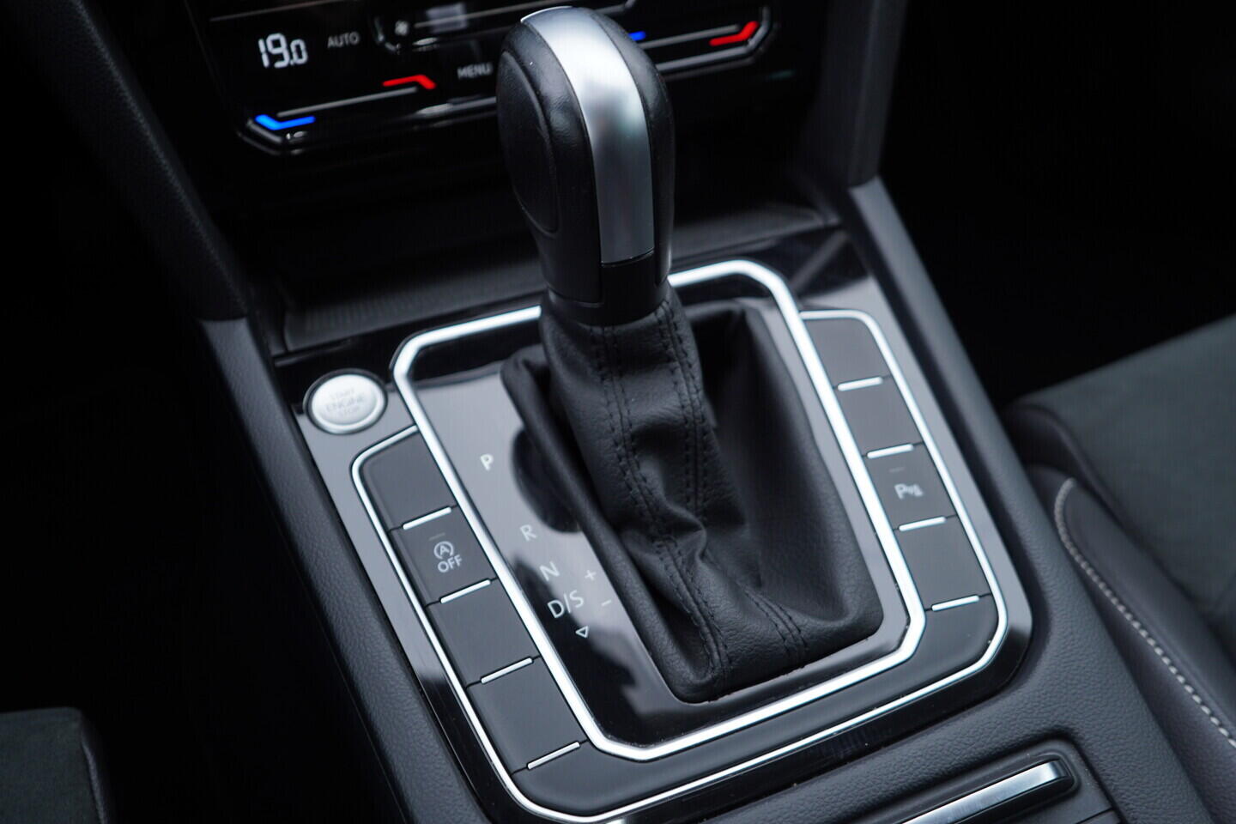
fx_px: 1236
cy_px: 412
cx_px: 618
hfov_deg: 53.1
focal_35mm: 36
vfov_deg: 36.9
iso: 125
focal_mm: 24
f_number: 3.2
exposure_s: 1/50
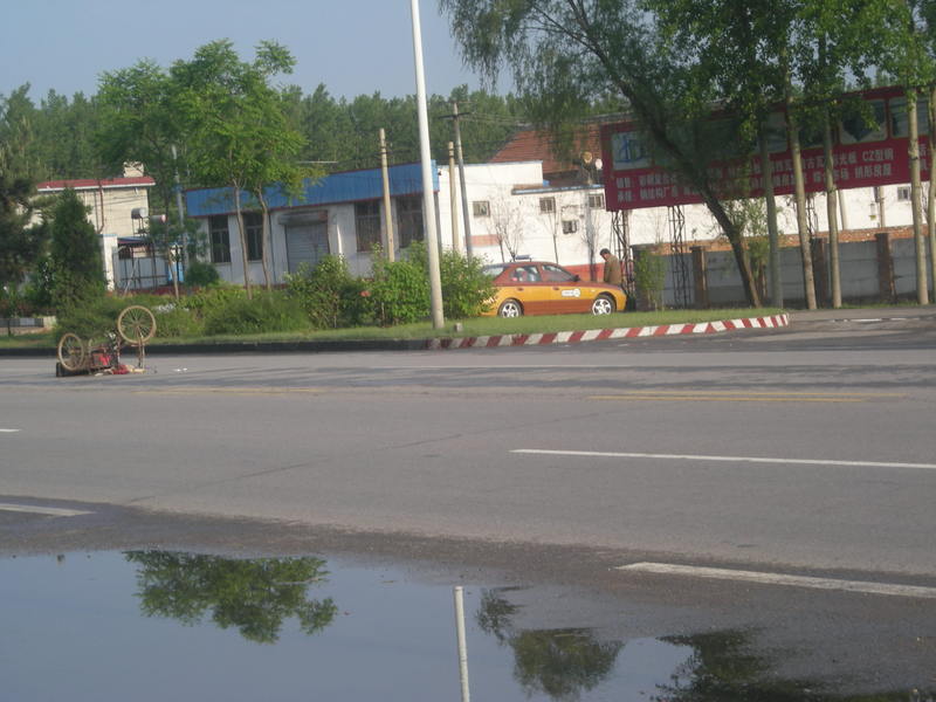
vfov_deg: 14.1
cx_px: 468
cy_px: 351
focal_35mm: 105
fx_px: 2839
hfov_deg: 18.7
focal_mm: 17.1
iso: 50
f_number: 4.7
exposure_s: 1/240
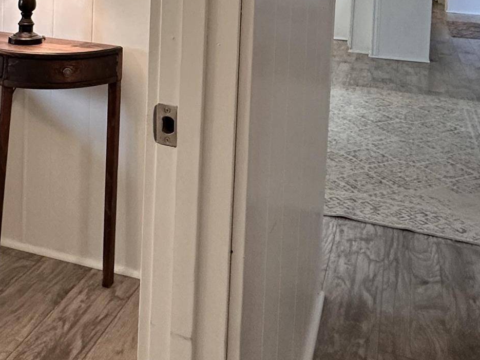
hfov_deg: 41.0
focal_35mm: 46
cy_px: -57
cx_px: 187
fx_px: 638
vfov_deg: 28.1
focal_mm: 2.22
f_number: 2.2
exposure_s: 1/120
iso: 320
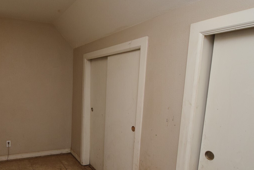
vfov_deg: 50.7
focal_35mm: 25
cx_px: 69
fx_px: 176
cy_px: 108
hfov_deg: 67.8
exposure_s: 1/100
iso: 800
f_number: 5
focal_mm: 10
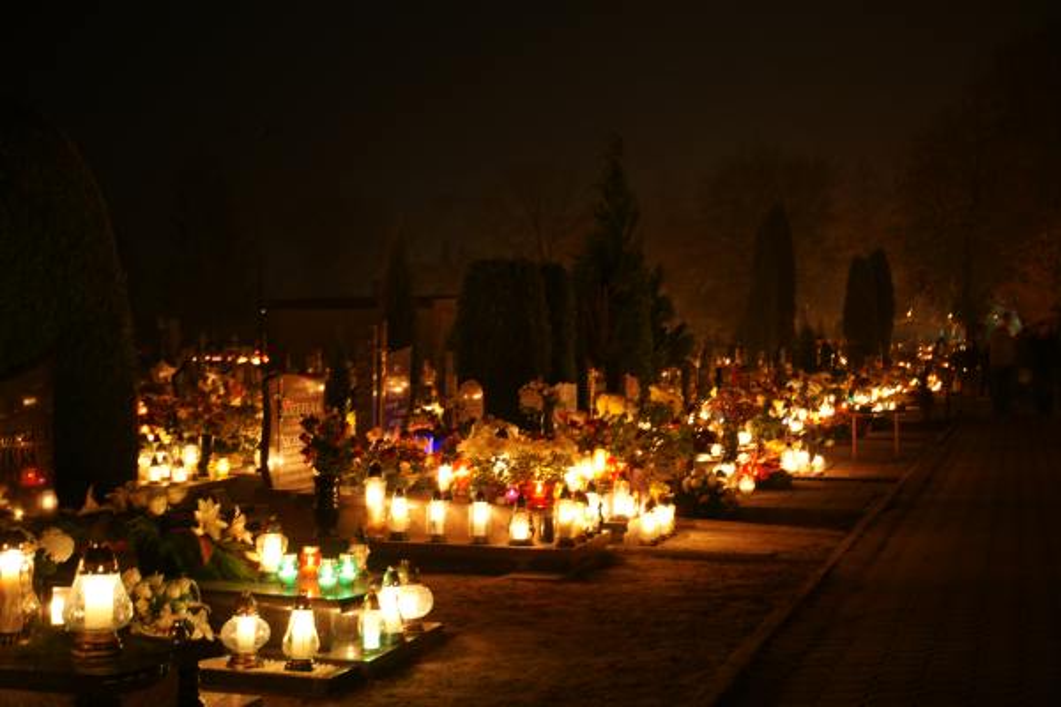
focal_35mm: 52
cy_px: 354
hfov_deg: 37.9
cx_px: 530
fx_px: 1547
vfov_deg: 25.8
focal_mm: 35
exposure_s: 1.6
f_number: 2.8
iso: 200
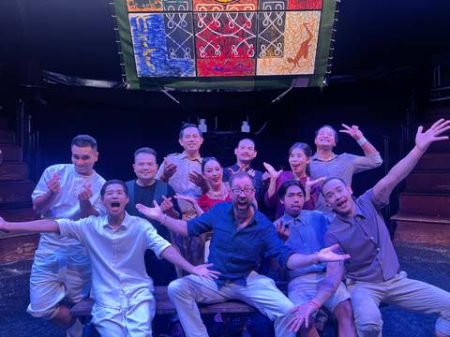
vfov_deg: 53.1
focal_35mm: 26
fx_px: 338
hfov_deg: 67.3
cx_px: 225
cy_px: 168
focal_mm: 5.7
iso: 125
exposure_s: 1/100
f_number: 1.5
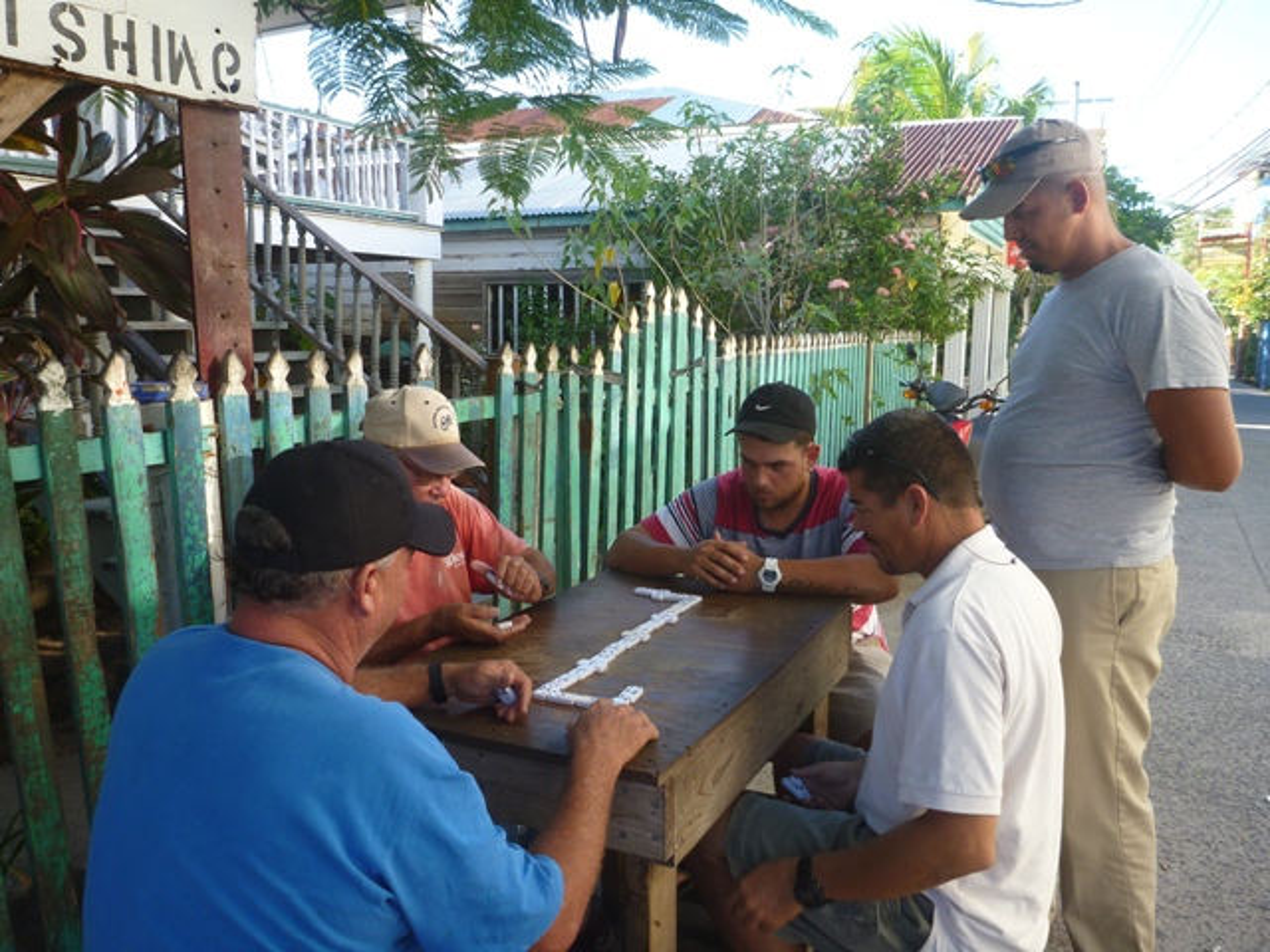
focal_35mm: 28
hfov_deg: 63.4
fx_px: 1027
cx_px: 635
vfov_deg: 49.7
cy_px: 476
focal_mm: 4.9
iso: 100
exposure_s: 1/125
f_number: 3.3
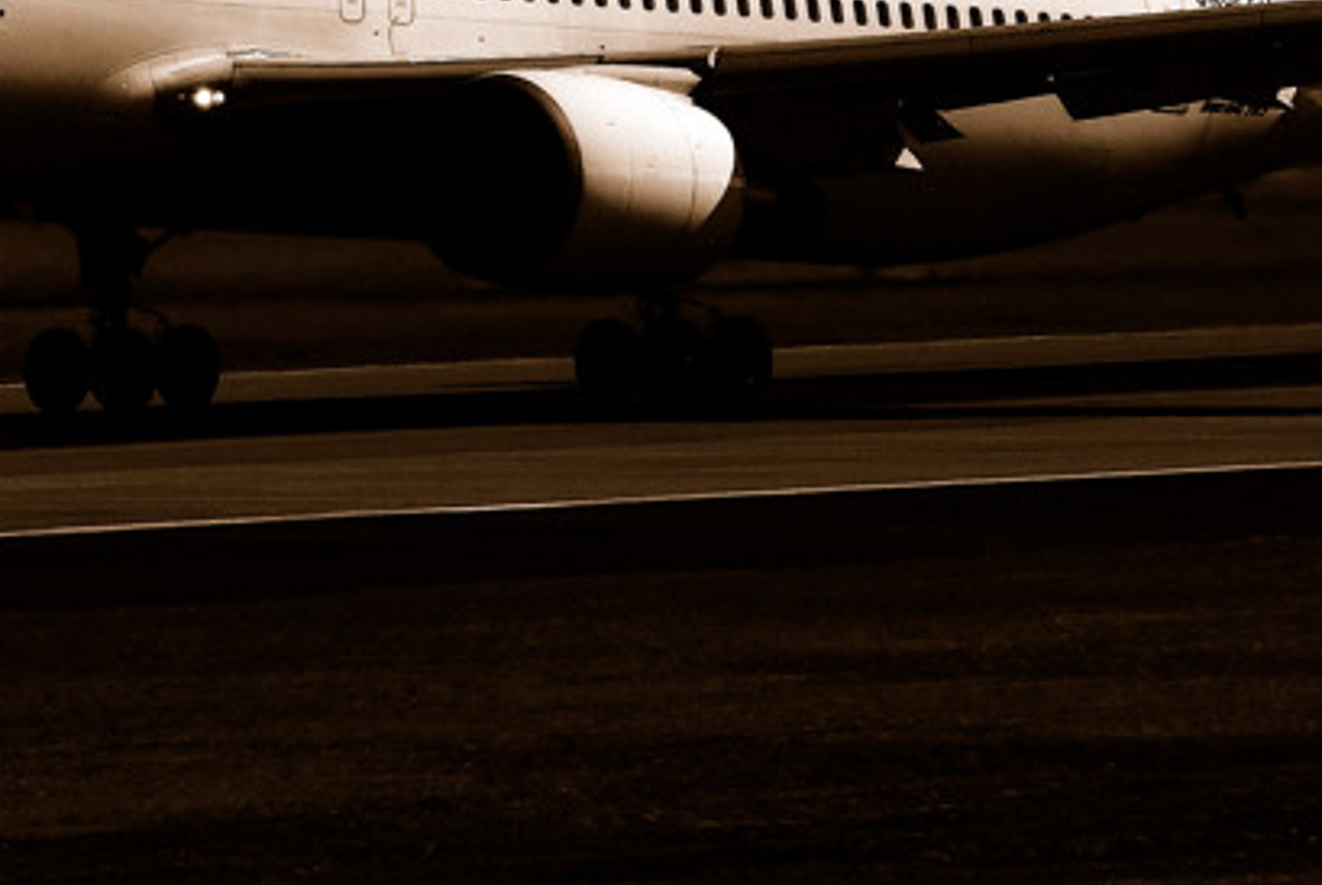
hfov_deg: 3.2
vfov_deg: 2.2
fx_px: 23462
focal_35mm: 638
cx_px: -23
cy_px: 34
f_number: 6.3
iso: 200
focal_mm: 170
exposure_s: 1/1140
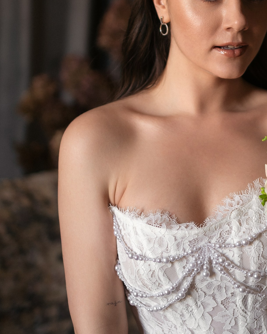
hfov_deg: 17.3
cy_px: 100
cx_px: 221
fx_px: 869
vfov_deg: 21.6
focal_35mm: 88
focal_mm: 35
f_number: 1.4
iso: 160
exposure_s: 1/250
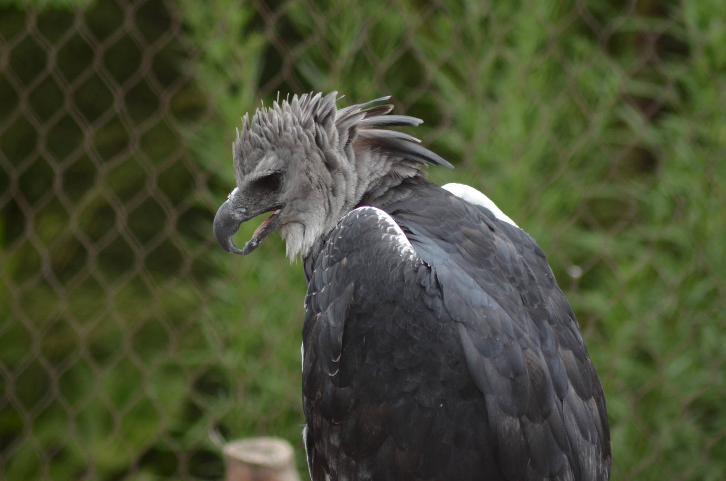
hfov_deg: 4.6
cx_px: 363
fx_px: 9057
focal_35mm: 450
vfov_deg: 3.0
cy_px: 240
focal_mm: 300
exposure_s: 1/1000
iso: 800
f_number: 5.6
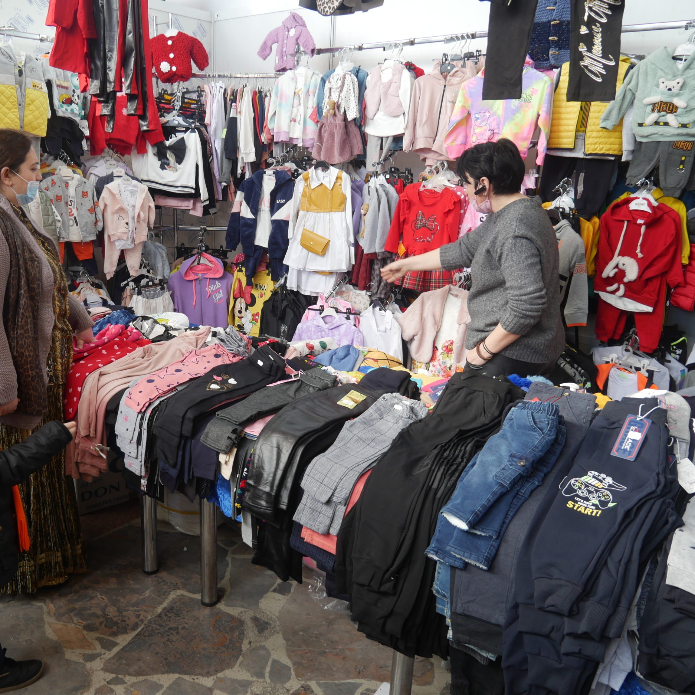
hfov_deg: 55.0
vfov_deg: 55.6
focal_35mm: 29
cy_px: 354
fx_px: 659
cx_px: 264
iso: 200
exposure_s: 1/80
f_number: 3.5
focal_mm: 12
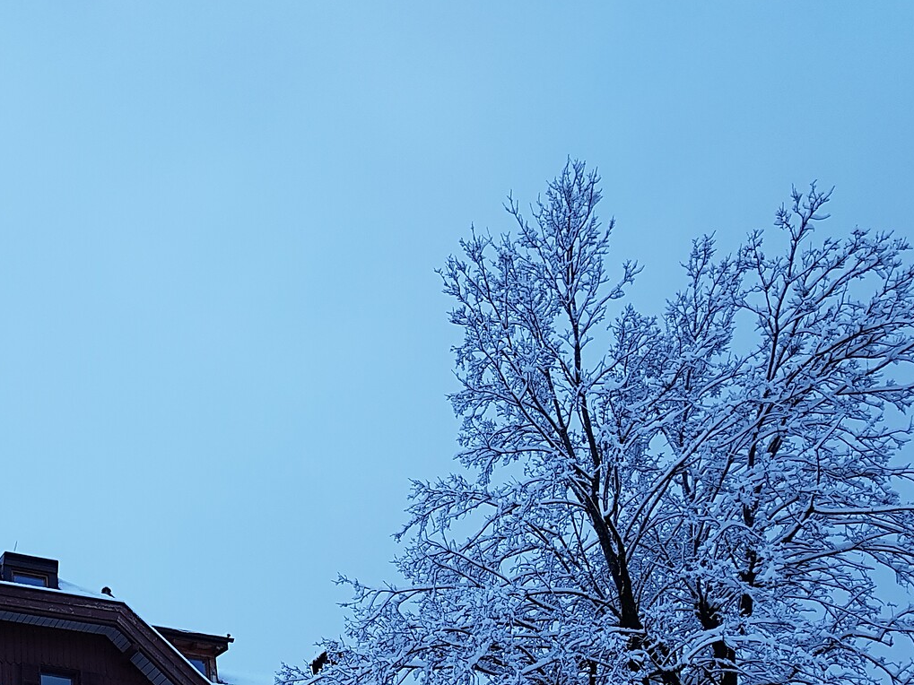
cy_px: 620
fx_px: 1294
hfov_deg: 36.8
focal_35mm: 49
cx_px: 120
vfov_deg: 28.5
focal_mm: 4.2
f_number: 1.7
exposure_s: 1/50
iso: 80
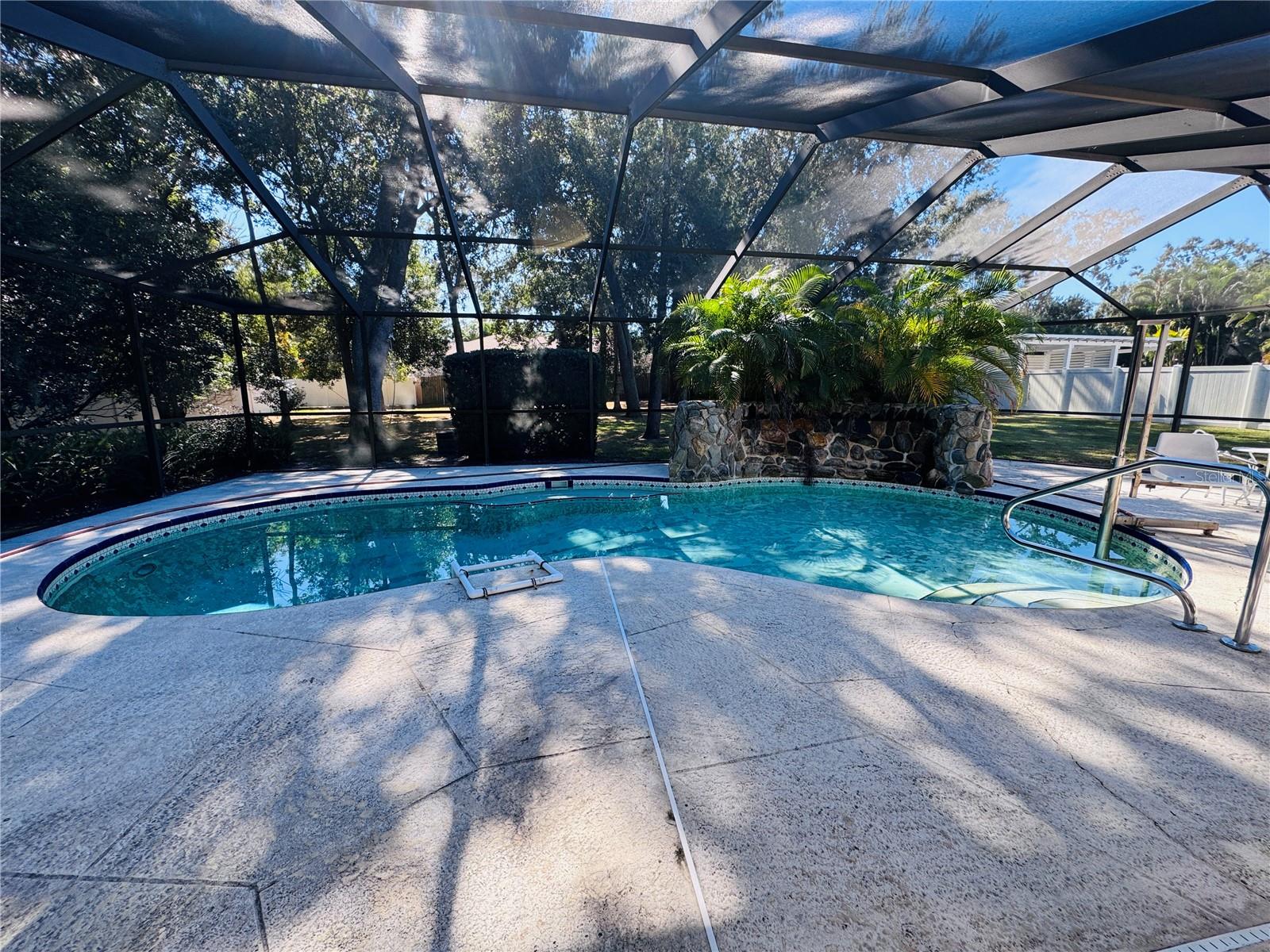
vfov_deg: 85.7
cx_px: 635
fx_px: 514
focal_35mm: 14
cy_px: 476
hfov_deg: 102.1
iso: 40
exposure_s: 1/188
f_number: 2.2
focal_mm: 2.22
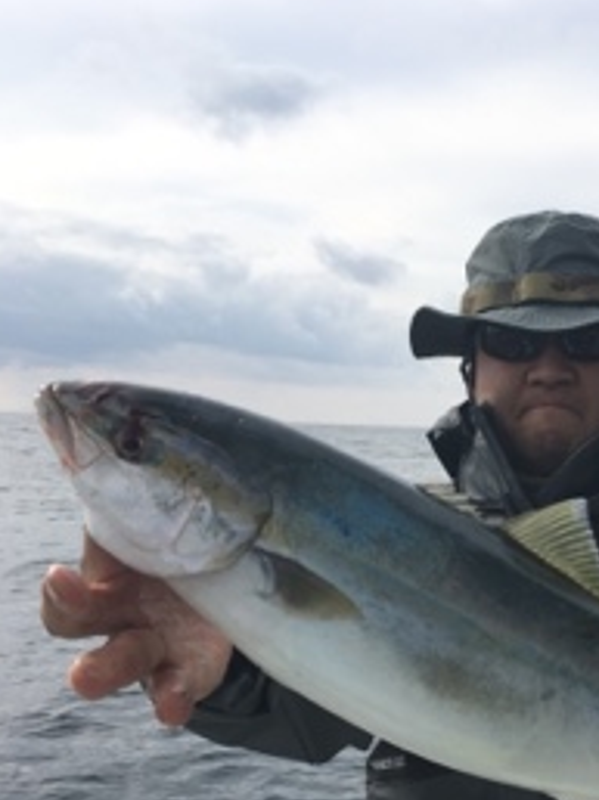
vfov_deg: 41.0
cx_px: 456
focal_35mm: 45
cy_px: 589
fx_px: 1040
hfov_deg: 31.5
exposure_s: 1/1261
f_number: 2.2
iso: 25
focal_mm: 4.15
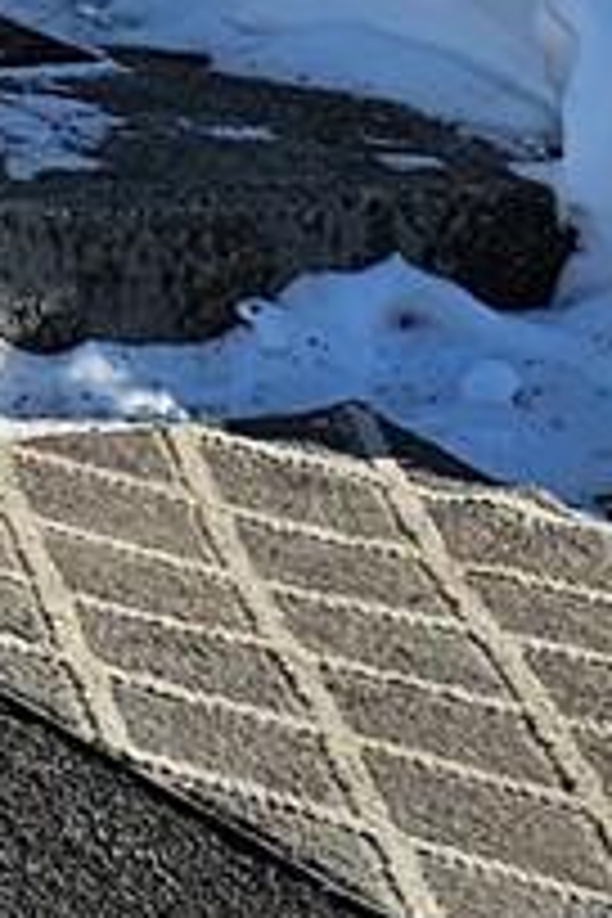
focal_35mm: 240
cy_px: -1188
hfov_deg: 5.4
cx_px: -1256
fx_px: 6120
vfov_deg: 8.0
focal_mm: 6.3
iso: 10
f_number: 1.7
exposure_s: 1/1170
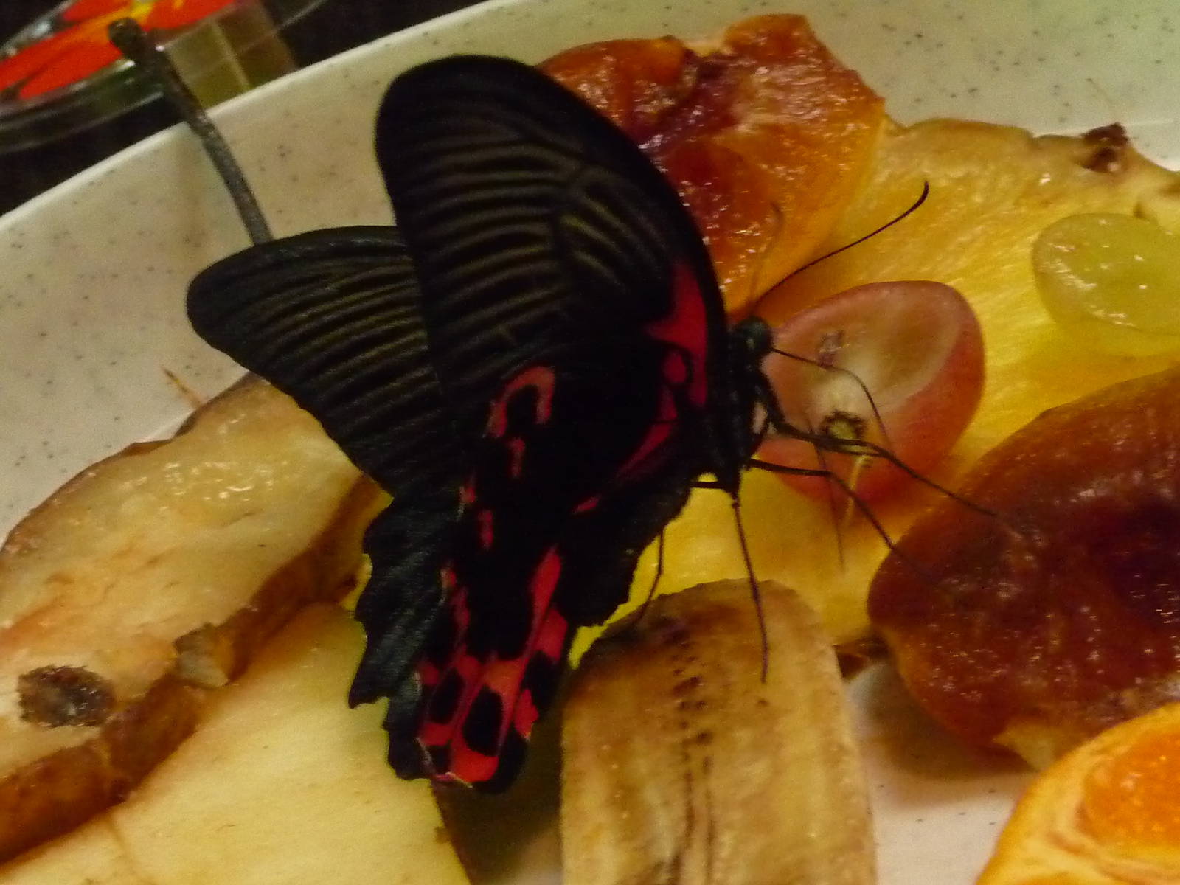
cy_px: 442
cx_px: 590
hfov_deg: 16.3
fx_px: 4125
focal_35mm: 121
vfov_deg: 12.2
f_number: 4.6
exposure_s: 1/50
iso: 800
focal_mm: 12.2
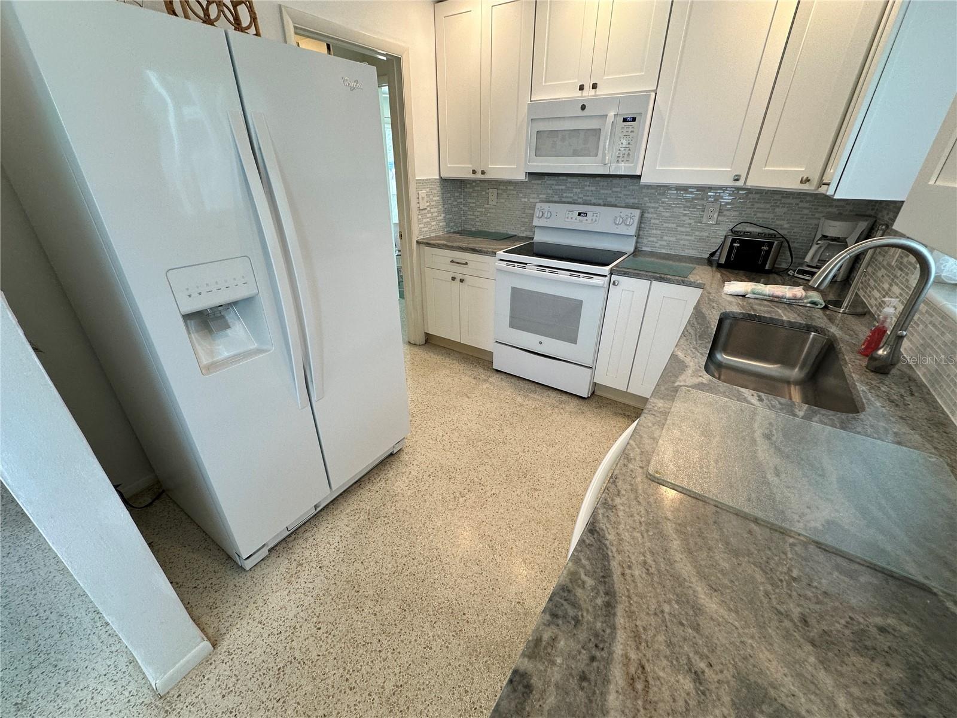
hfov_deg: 102.1
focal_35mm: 14
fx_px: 387
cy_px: 359
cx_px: 478
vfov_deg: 85.7
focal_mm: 2.22
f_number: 2.2
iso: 125
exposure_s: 1/120
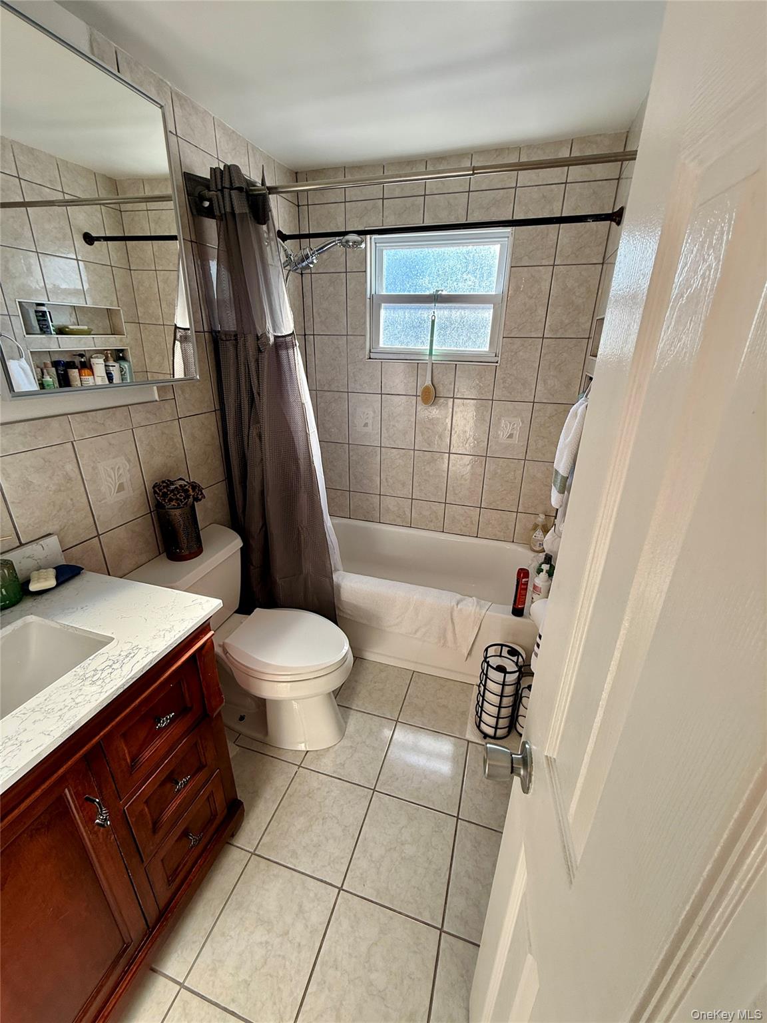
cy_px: 512
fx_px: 414
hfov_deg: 85.7
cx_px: 384
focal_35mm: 14
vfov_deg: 102.1
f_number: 2.2
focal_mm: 2.22
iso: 80
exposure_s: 1/120
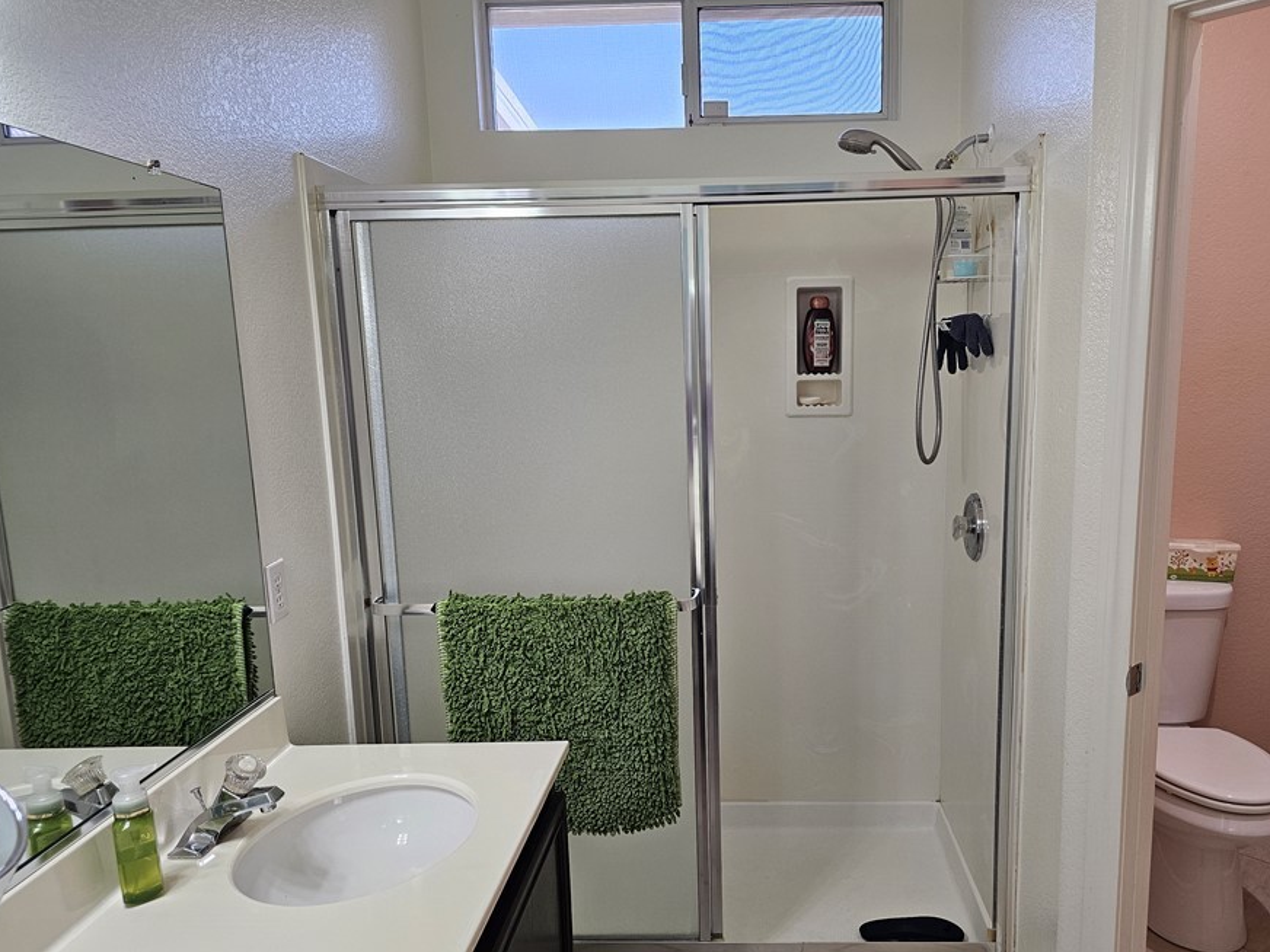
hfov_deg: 65.1
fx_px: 991
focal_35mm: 27
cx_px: 712
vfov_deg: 51.2
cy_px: 534
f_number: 1.7
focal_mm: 6.3
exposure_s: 1/120
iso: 160
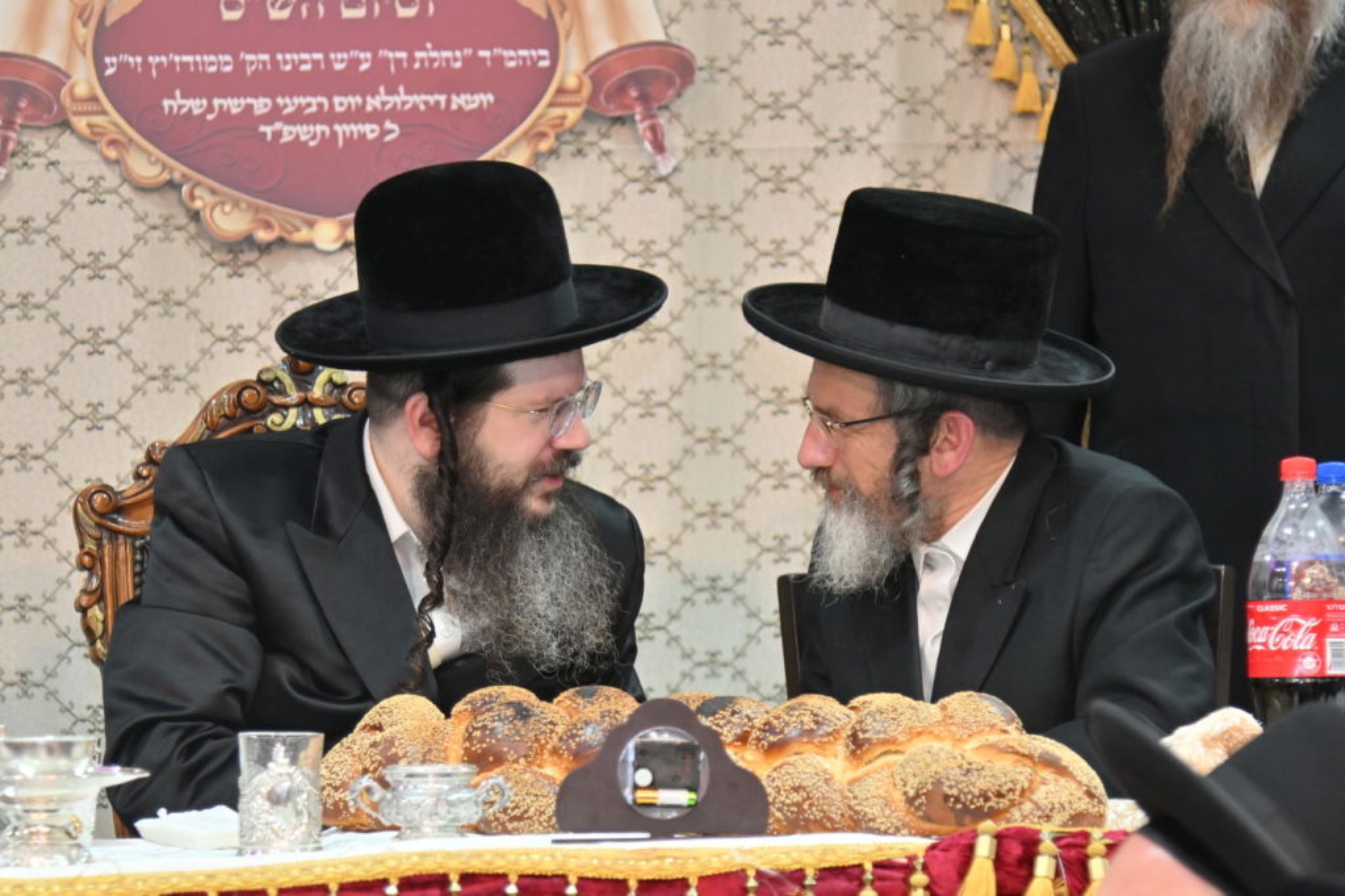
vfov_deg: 9.7
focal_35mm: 142
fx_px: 5303
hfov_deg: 14.5
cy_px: 448
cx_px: 672
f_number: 4
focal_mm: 95
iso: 500
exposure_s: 1/160
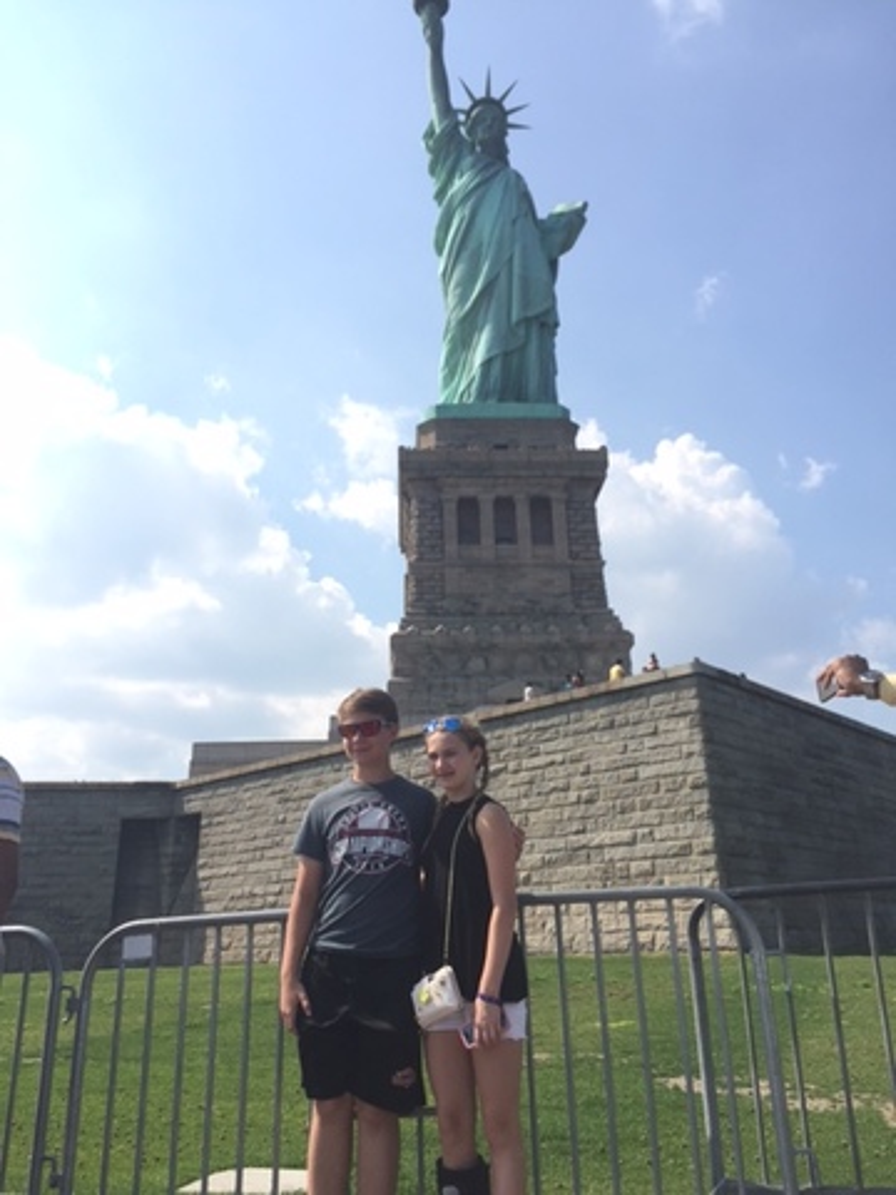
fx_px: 1001
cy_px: 598
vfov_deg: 61.7
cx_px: 448
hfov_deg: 48.2
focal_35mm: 29
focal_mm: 4.15
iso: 32
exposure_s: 1/1522
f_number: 2.2
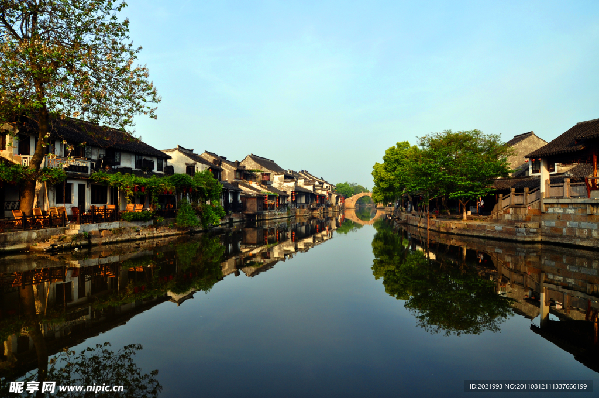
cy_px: 199
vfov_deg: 50.3
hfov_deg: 70.5
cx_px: 300
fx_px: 424
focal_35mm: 26
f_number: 9
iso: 200
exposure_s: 1/160
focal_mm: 17
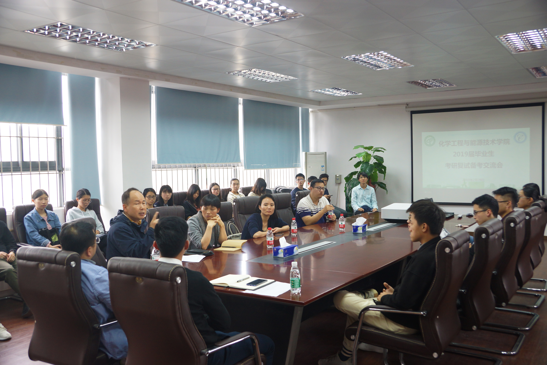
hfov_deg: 57.2
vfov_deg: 40.0
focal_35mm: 33
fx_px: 501
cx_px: 274
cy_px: 182
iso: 500
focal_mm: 22
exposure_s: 1/60
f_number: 4
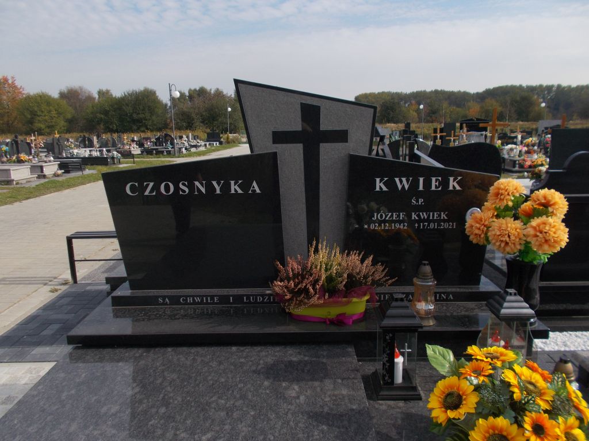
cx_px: 294
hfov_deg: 67.3
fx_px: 442
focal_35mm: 26
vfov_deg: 53.1
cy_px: 220
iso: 80
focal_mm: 4.6
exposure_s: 1/160
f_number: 8
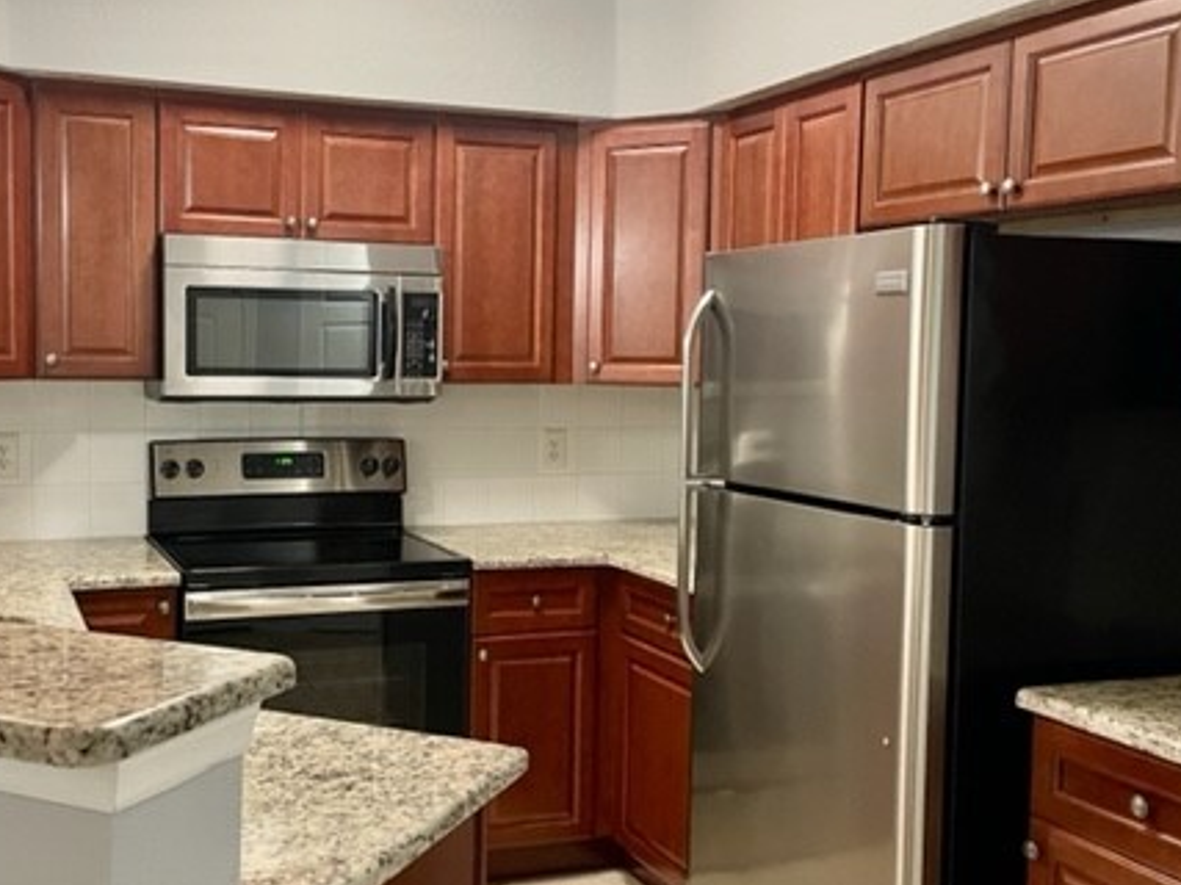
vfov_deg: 36.8
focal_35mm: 39
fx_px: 1330
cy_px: 418
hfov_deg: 47.5
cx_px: 448
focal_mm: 4.2
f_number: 1.6
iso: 200
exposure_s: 1/60
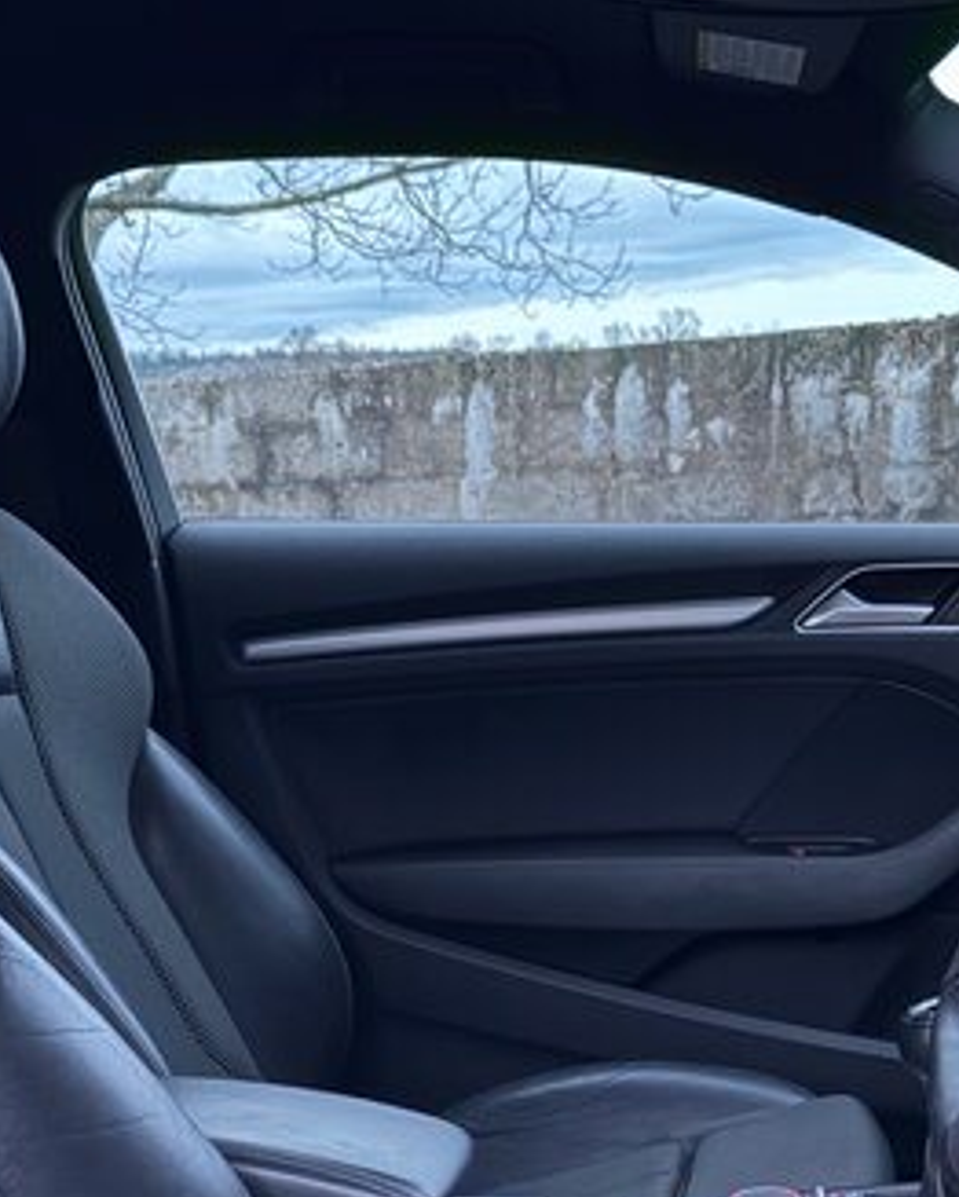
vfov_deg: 29.4
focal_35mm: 62
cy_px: 1036
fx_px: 2198
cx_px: 436
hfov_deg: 24.6
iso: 640
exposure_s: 1/15
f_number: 1.6
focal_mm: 5.96
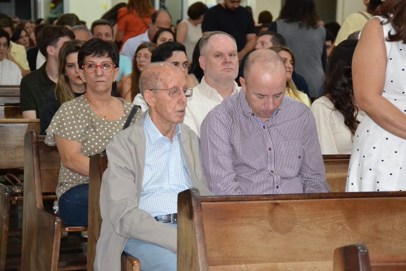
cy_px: 136
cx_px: 203
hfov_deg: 19.5
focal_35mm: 105
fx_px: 1184
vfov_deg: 13.0
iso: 3200
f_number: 5
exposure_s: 1/60
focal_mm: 70
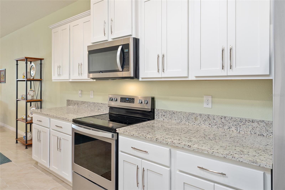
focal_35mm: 24
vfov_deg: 53.1
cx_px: 142
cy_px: 95
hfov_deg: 73.8
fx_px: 190
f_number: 7.1
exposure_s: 1/3
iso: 100
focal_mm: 24
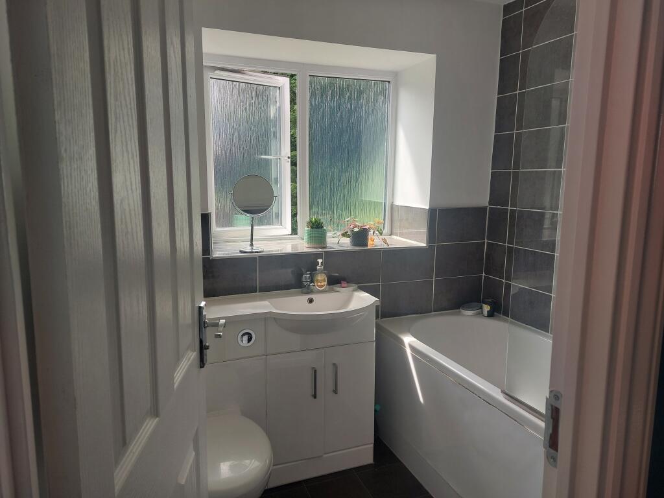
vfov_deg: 54.9
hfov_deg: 69.4
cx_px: 332
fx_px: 480
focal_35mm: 25
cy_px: 249
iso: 25
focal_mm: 5.23
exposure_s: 1/100
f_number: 1.8
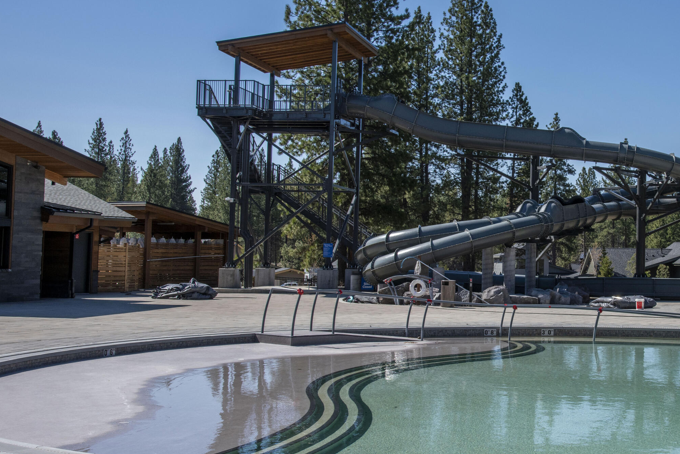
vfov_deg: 23.8
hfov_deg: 34.3
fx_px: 1077
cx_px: 506
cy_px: 249
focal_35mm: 57
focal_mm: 38
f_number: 11
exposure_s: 1/500
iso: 200
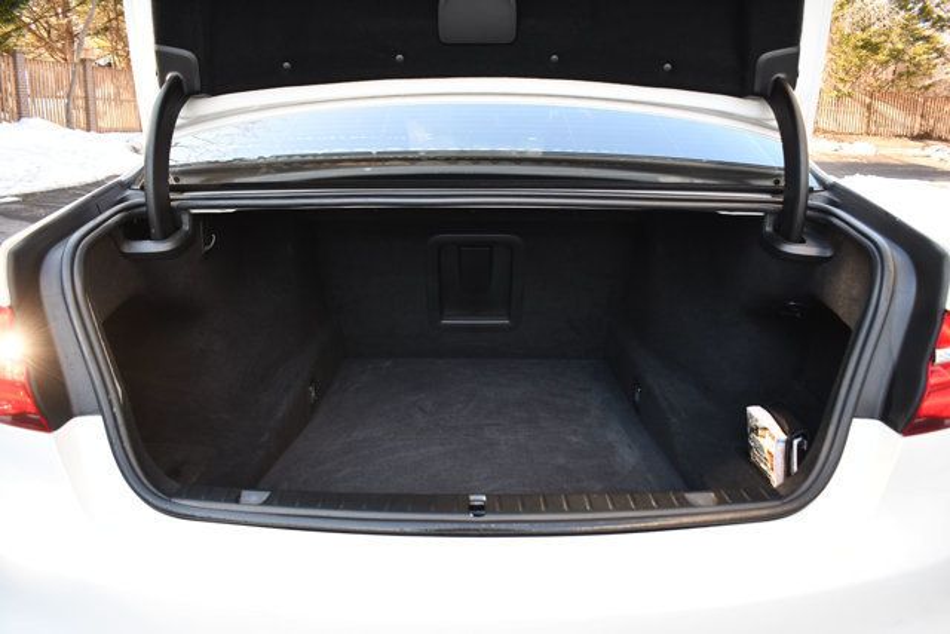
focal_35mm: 27
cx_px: 475
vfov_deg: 48.0
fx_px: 713
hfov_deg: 67.4
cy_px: 317
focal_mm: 18
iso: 720
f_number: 3.5
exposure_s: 1/250
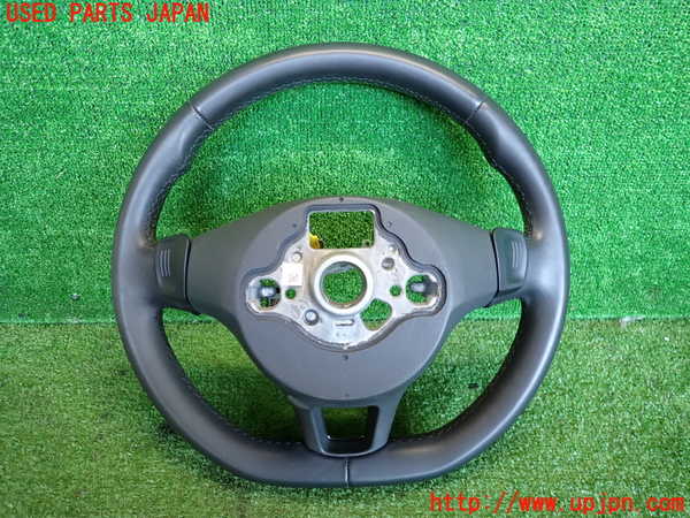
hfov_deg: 69.4
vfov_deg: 54.9
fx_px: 498
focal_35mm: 25
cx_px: 345
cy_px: 259
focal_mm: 4.5
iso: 200
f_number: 2
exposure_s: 1/30
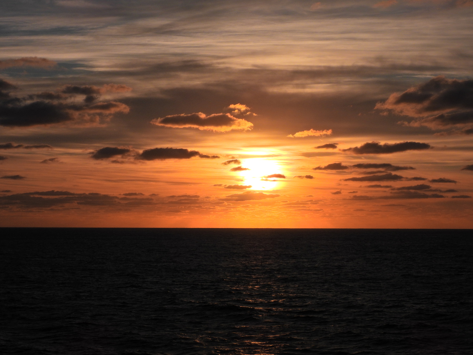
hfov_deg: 24.4
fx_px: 1093
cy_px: 178
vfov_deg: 18.4
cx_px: 236
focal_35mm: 80
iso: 100
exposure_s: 1/1600
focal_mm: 14.3
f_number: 7.1
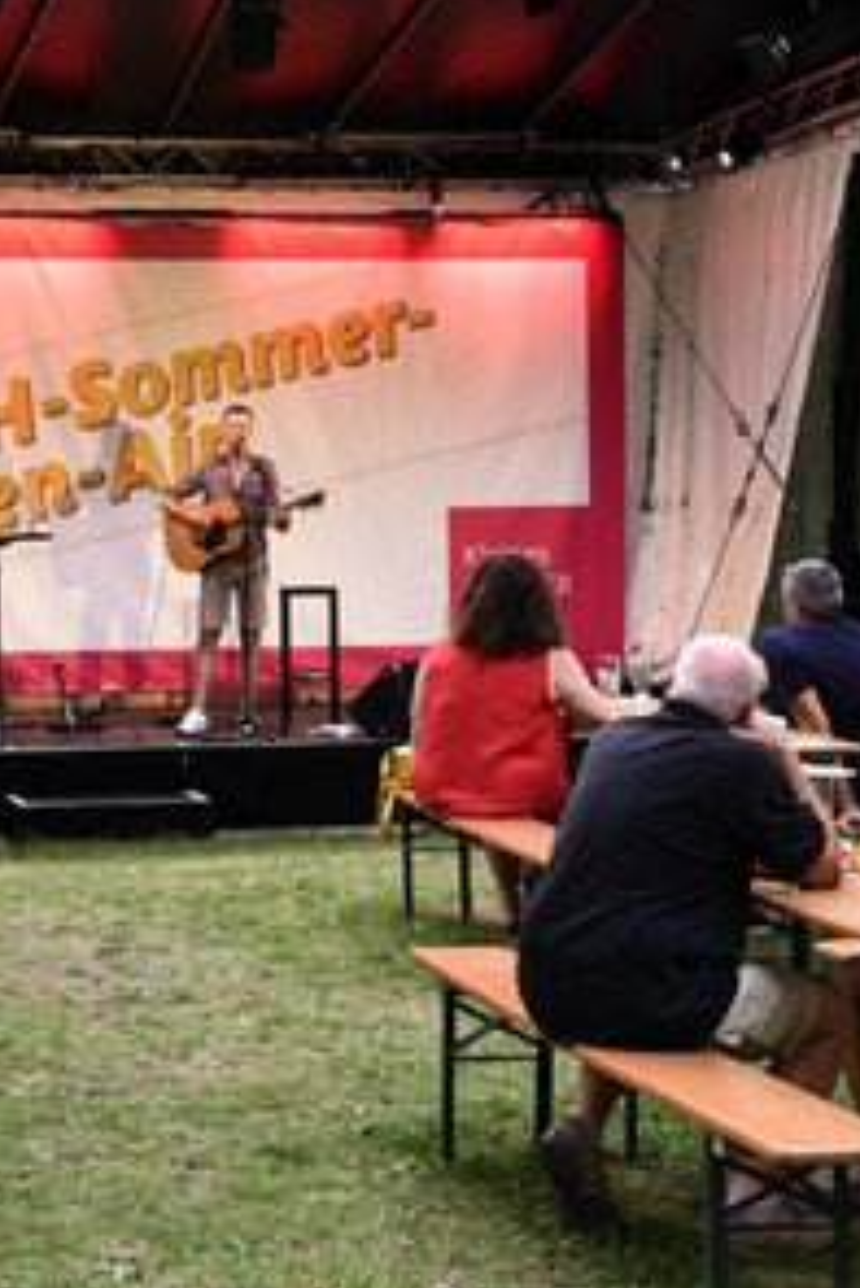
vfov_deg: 34.5
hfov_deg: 23.2
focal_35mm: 58
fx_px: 2076
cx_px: 212
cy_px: 637
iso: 1600
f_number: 6.3
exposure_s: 1/125
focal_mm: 38
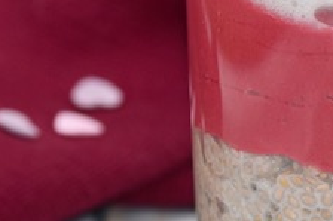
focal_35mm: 721
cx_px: 473
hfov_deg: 2.9
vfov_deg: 1.9
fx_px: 6667
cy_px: -16
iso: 400
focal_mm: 105
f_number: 5.6
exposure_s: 1/125
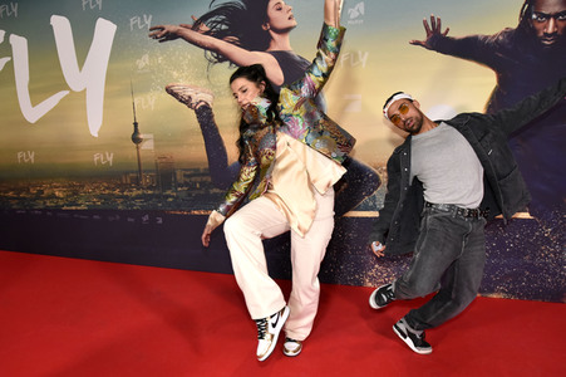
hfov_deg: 73.8
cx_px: 283
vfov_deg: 53.1
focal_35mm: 24
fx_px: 377
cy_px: 188
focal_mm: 24
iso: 4000
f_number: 8
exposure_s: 1/250
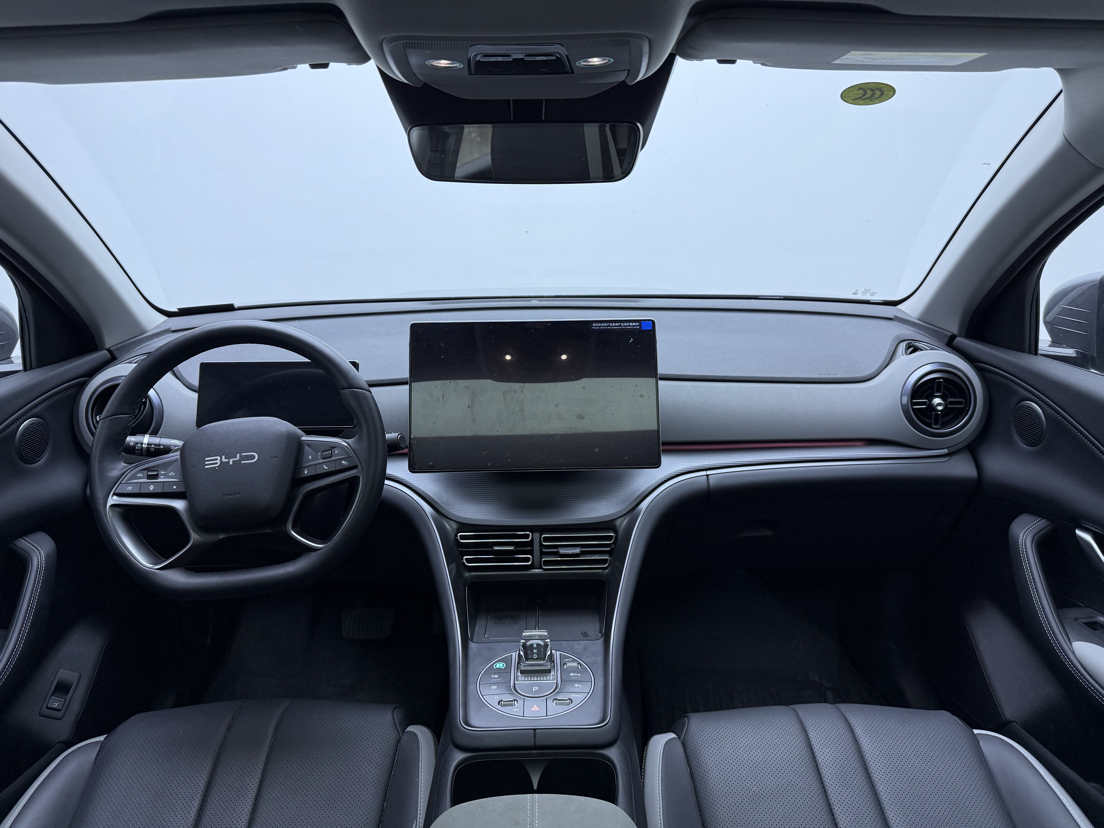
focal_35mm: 24
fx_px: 765
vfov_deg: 56.8
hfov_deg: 71.6
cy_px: 414
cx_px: 552
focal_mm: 6.76
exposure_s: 1/92
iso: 160
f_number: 1.78
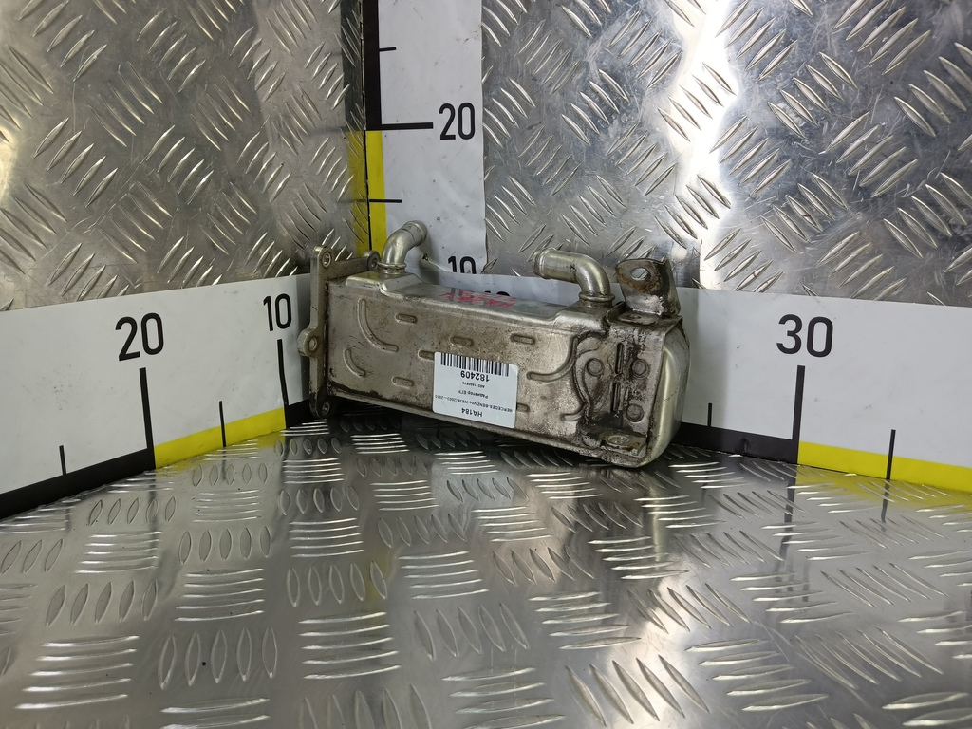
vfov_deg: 58.9
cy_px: 364
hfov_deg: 73.9
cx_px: 486
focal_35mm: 23
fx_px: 646
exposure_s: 1/50
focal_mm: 4.11
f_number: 1.6
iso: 90
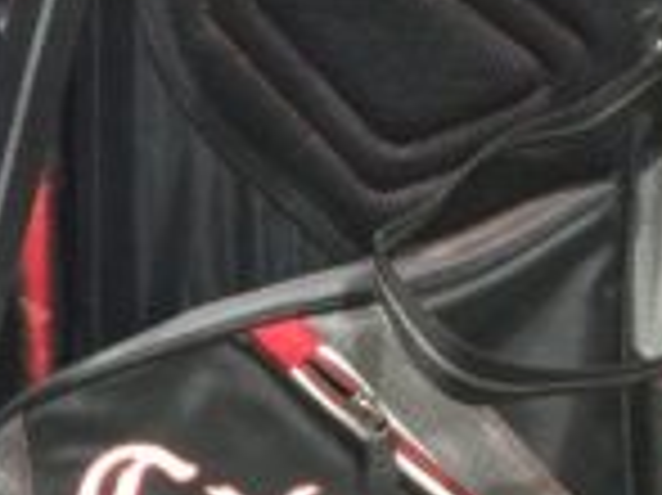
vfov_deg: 9.7
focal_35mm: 152
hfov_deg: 12.0
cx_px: -495
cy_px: 45
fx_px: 2904
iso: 320
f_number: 2.2
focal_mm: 4.15
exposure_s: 1/24
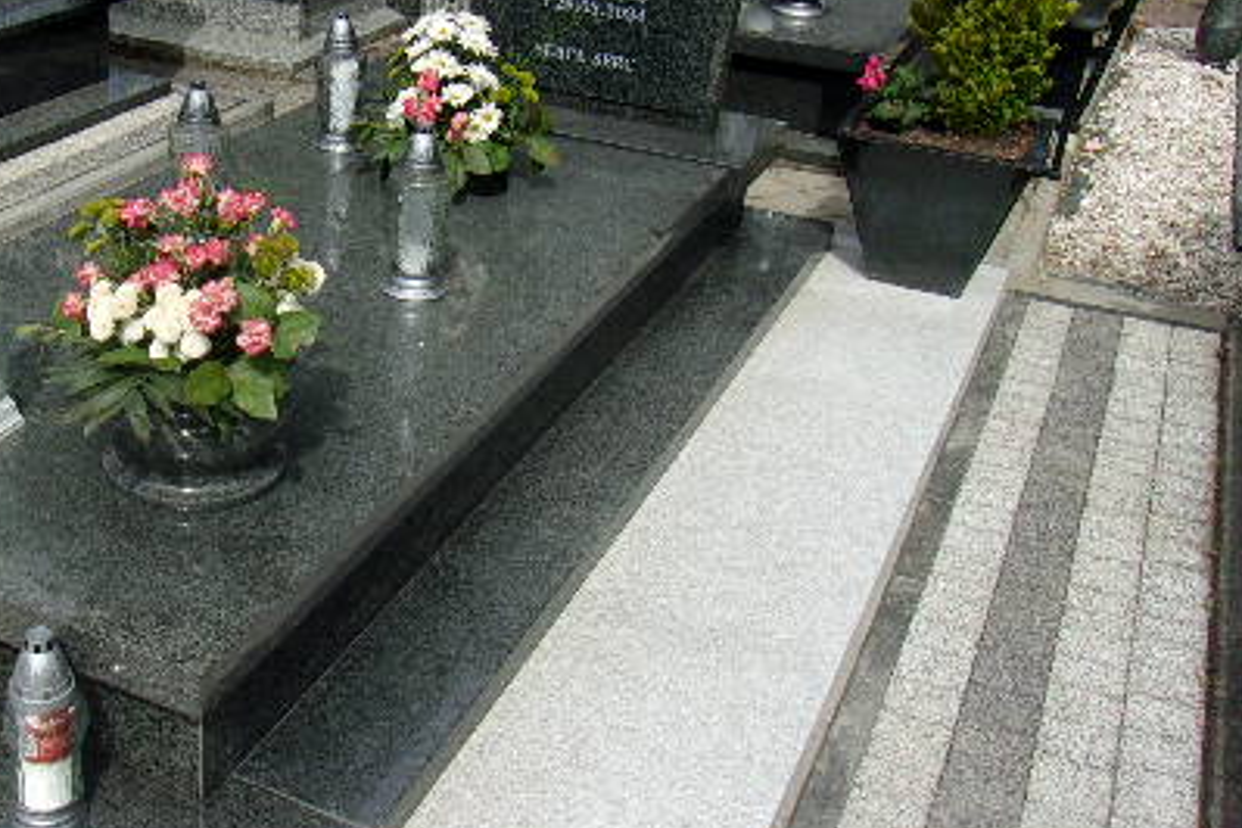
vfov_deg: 29.7
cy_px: 277
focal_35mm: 45
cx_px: 349
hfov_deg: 42.6
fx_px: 1552
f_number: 10.4
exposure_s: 1/110
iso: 80
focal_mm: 4.9
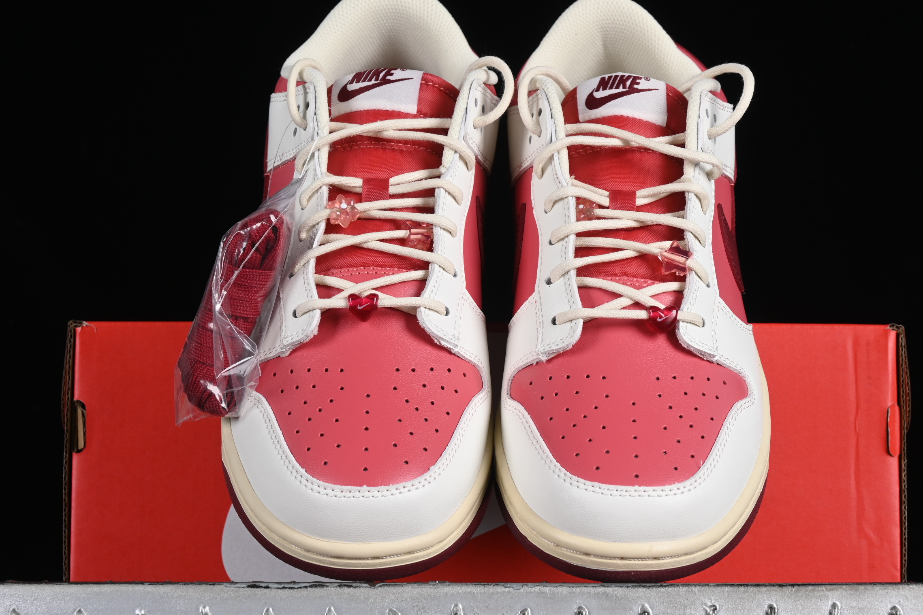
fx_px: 2256
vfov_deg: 15.5
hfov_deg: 23.1
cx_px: 487
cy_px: 351
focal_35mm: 88
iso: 160
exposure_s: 1/80
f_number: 8
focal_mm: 48
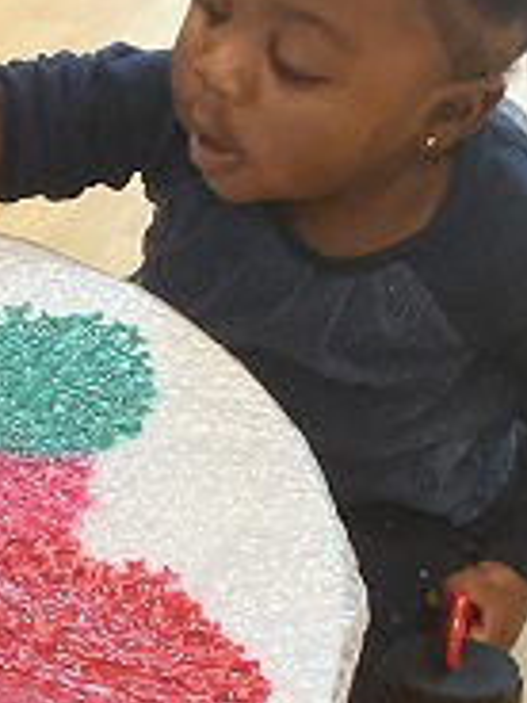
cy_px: 550
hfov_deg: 14.0
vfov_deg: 18.6
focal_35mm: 105
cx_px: 88
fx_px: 2131
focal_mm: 3
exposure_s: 1/60
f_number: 1.8
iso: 125
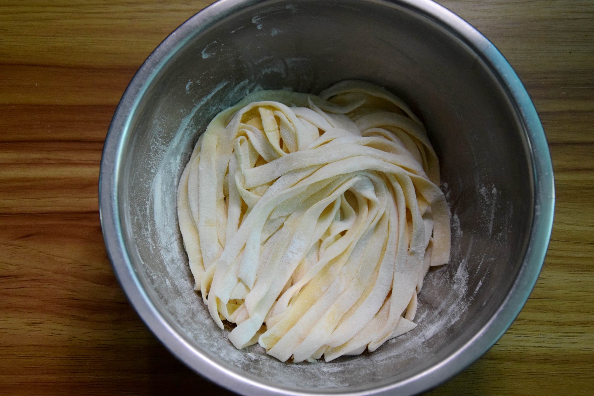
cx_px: 297
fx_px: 867
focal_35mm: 52
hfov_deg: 37.8
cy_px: 198
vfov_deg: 25.8
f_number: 5
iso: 2500
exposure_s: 1/640
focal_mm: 35
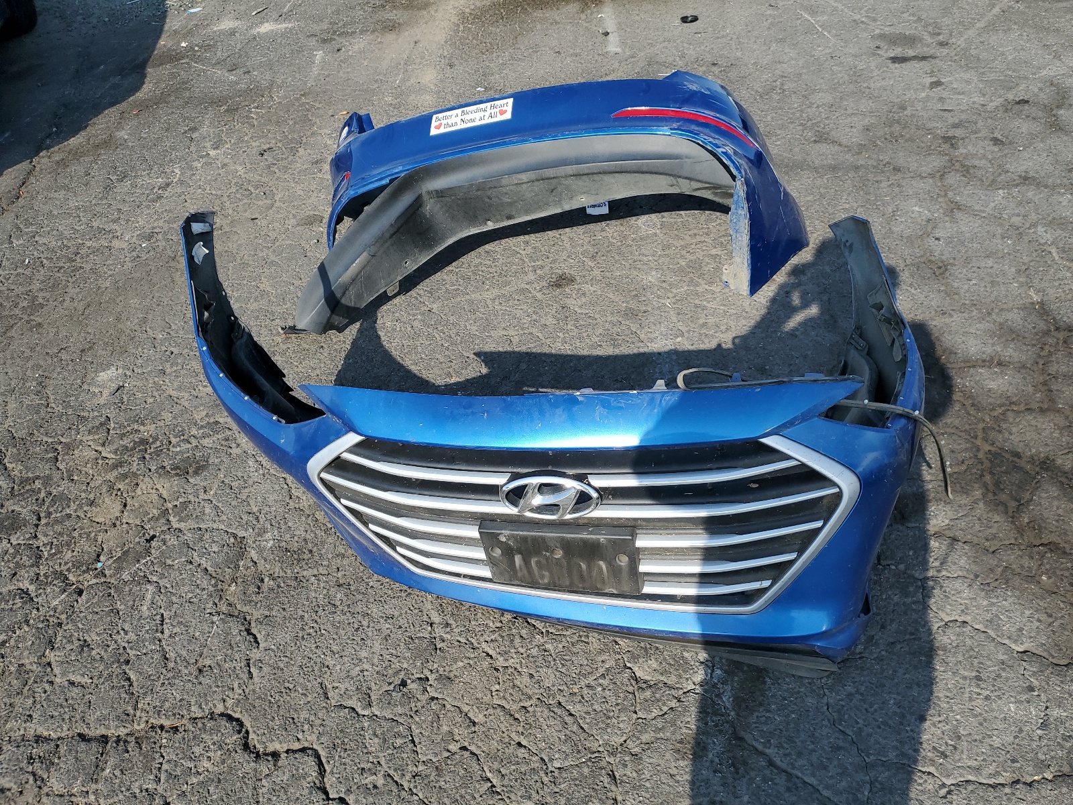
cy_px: 402
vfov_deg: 53.1
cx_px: 536
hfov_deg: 67.3
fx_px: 806
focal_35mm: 26
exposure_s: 1/2500
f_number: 1.5
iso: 50
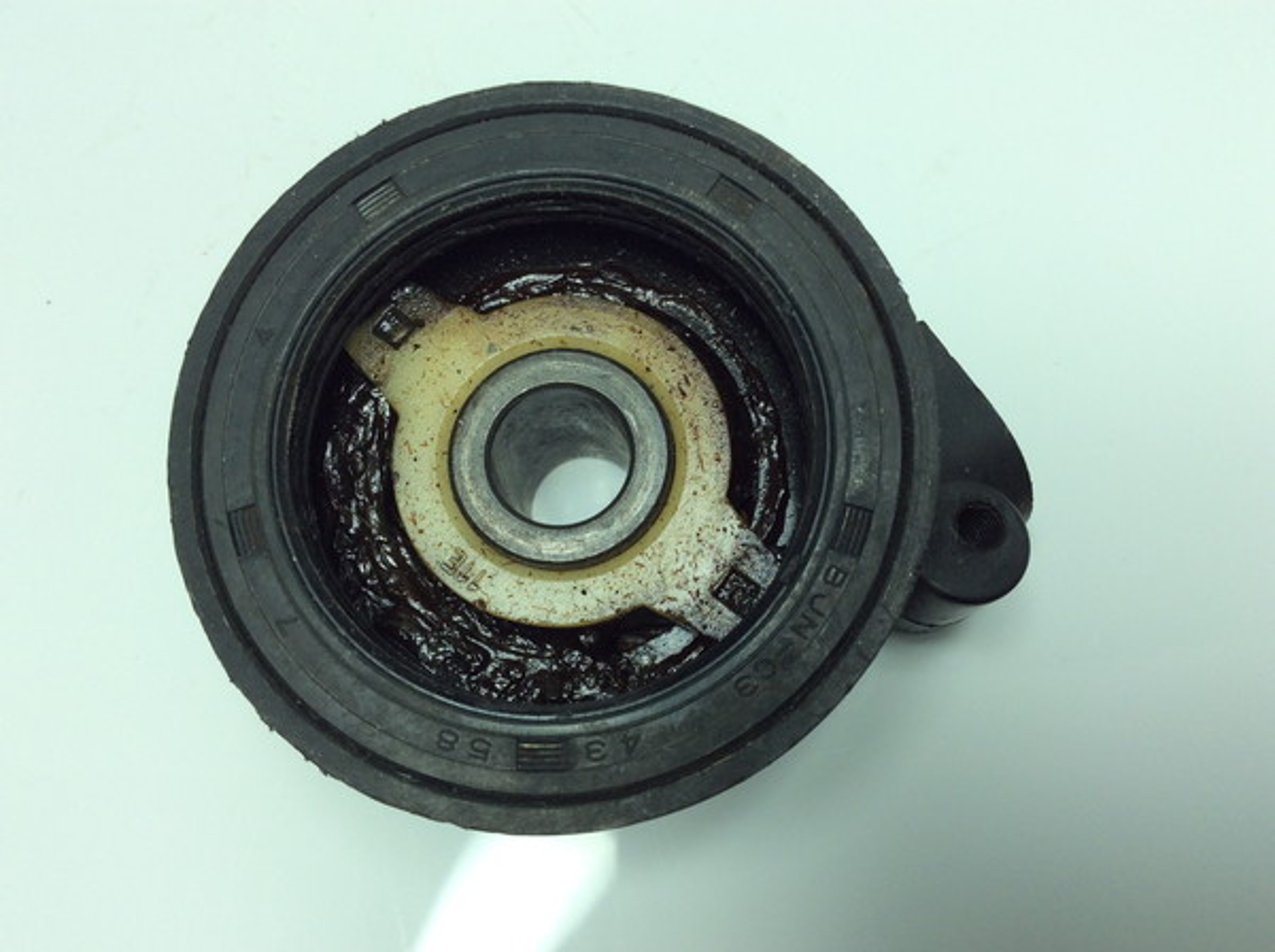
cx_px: 638
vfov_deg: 44.0
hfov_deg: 56.9
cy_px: 476
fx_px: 1177
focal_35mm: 32
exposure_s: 1/302
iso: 32
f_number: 2.4
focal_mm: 3.3
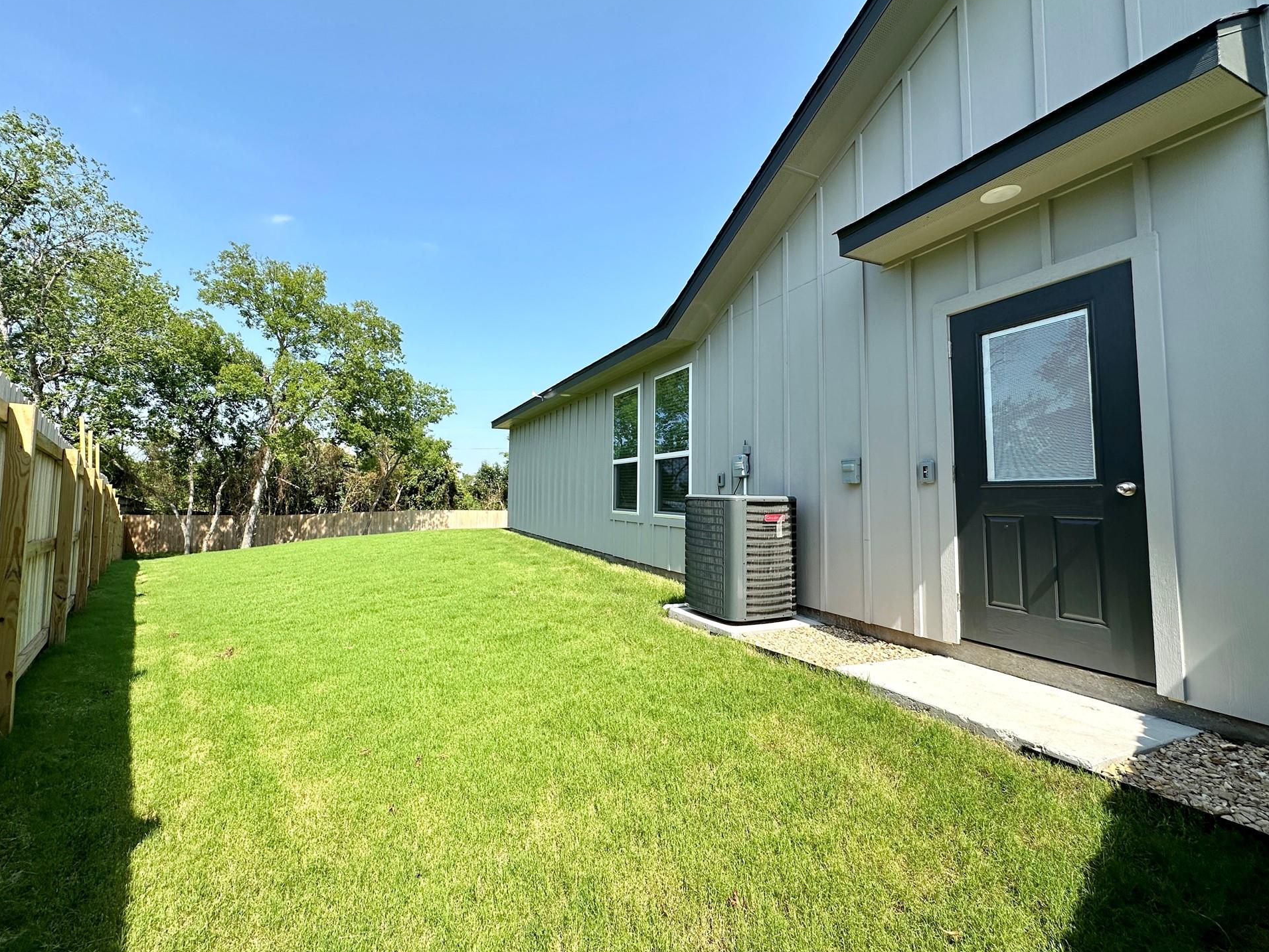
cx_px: 604
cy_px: 458
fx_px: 550
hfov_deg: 98.1
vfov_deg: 81.7
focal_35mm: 15
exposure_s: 1/1195
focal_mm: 2.22
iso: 50
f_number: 2.2
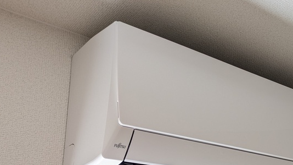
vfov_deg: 24.1
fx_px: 381
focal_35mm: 49
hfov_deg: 40.2
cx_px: 238
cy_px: 126
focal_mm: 5.43
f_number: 1.89
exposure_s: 1/120
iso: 65
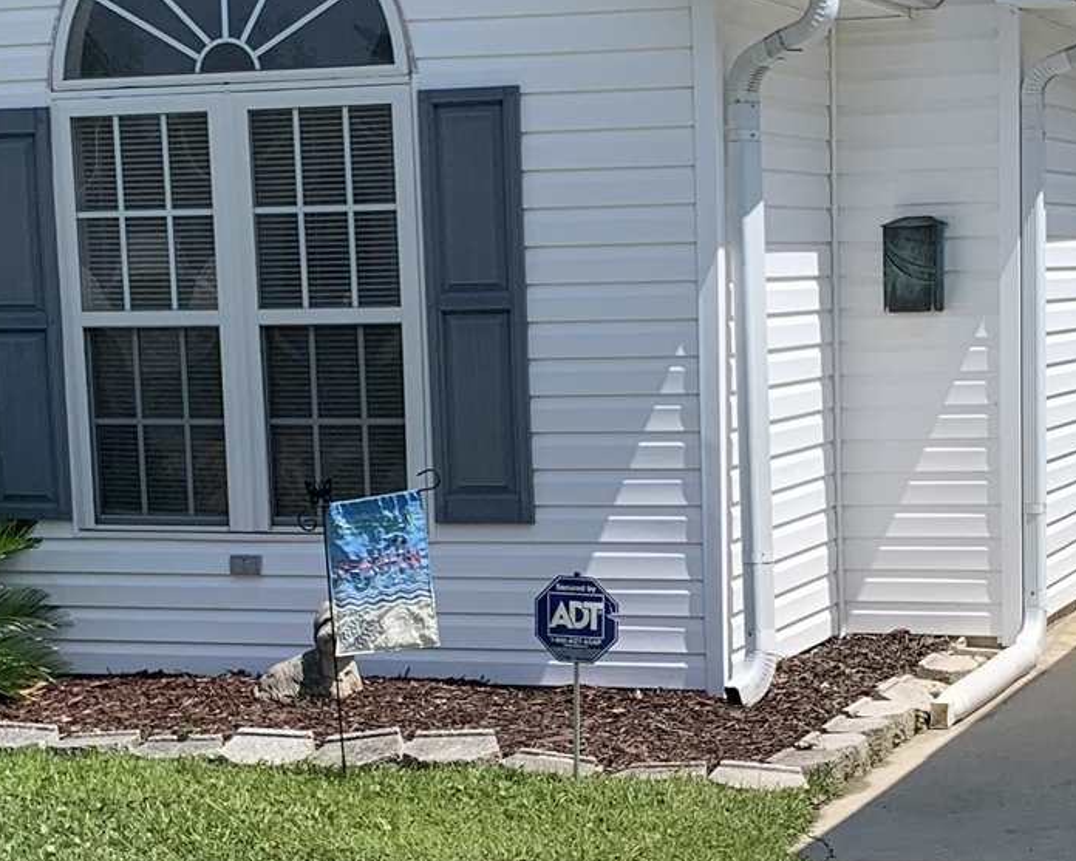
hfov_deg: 22.7
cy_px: 662
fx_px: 2675
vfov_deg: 18.2
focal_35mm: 84
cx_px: 651
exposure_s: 1/2833
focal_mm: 4.25
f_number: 1.8
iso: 25
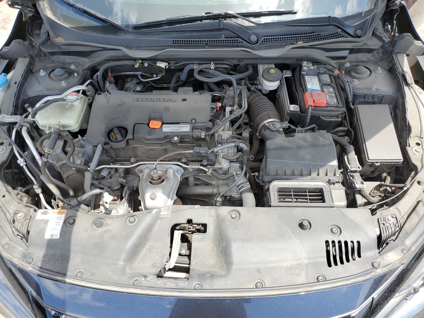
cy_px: 159
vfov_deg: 53.1
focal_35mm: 26
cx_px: 212
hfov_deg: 67.3
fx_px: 318
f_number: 1.5
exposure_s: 1/667
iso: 50
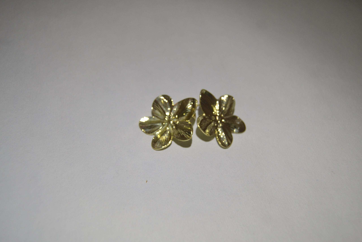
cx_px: 181
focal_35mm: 34
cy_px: 121
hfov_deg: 55.1
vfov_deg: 38.4
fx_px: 347
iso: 400
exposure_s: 1/60
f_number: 4
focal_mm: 23
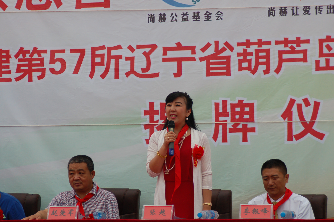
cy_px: 111
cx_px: 167
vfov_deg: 8.7
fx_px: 1460
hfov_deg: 13.1
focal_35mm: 158
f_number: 5.6
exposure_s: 1/500
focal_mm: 105
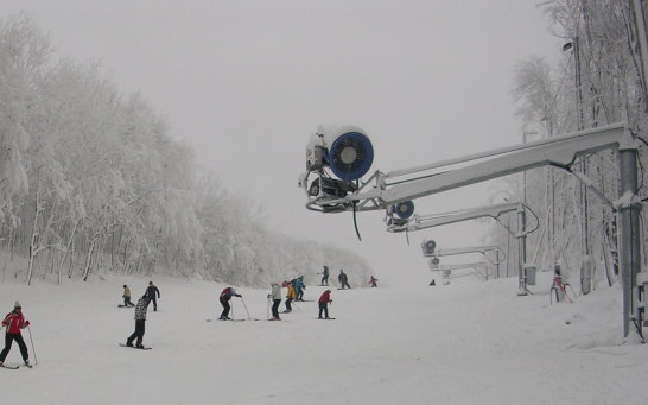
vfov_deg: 21.6
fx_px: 1042
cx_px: 229
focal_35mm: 59
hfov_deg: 34.3
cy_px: 355
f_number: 2.8
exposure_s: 1/180
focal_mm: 5.8
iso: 50
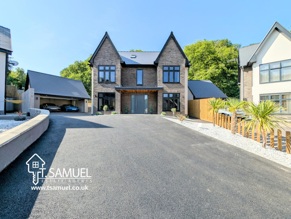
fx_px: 101
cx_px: 146
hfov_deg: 110.5
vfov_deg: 94.6
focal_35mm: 12
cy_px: 110
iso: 45
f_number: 1.95
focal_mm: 2.23
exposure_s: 1/1493
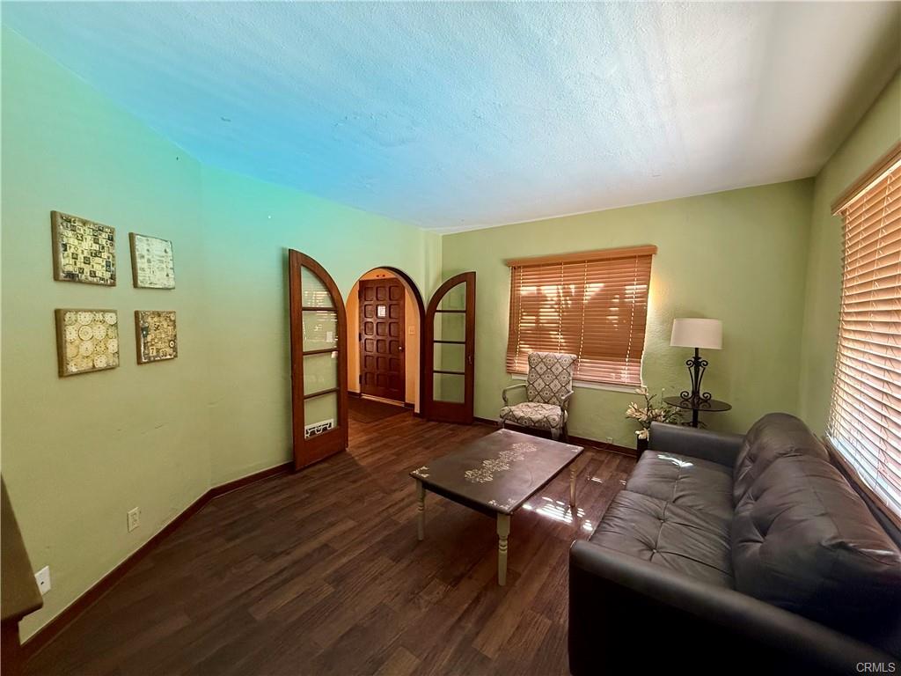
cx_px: 450
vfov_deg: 85.7
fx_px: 364
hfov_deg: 102.1
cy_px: 338
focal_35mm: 14
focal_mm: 2.22
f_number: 2.2
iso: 640
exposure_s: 1/60
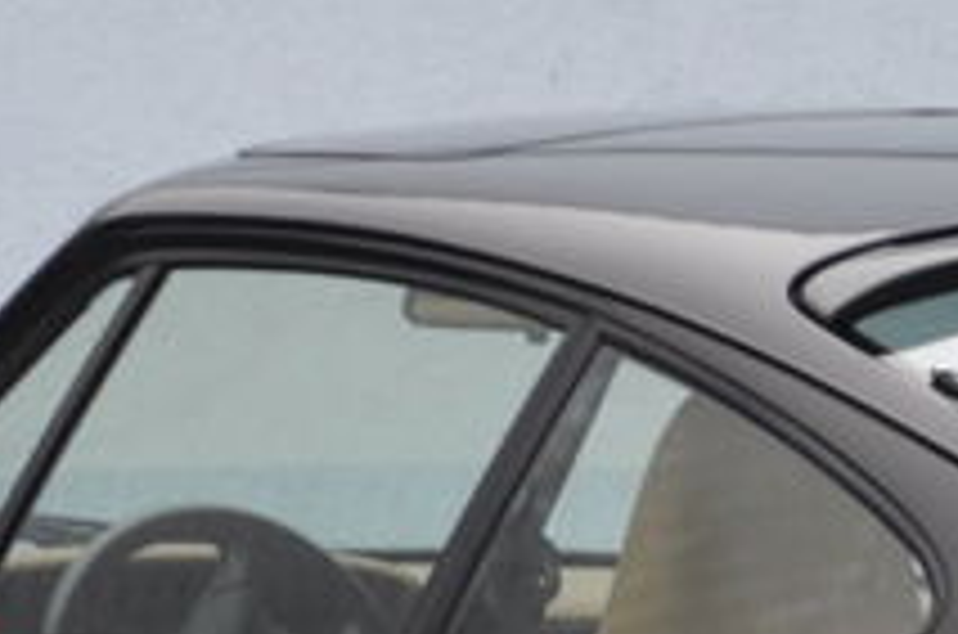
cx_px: 900
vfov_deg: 1.2
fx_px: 29669
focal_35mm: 1117
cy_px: 1120
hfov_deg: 1.8
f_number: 6
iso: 500
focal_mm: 155
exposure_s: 1/160
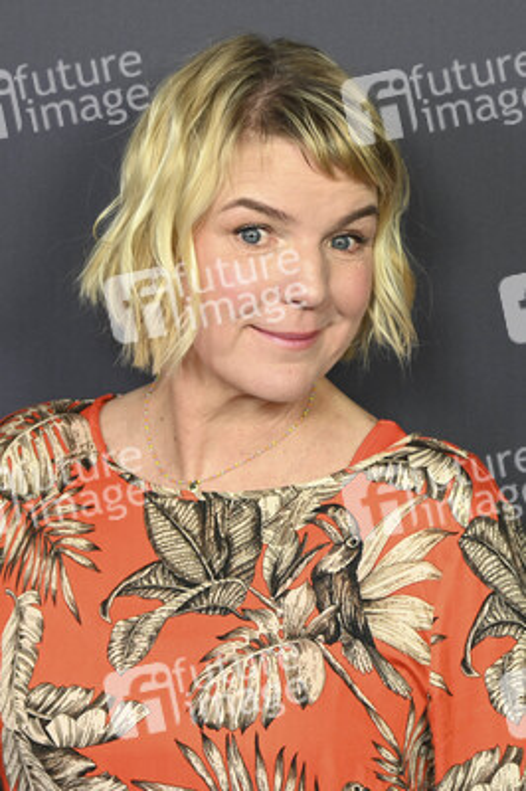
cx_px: 263
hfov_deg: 14.1
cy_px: 396
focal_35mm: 97
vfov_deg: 21.0
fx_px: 2129
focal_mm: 97
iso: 500
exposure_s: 1/160
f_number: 6.3
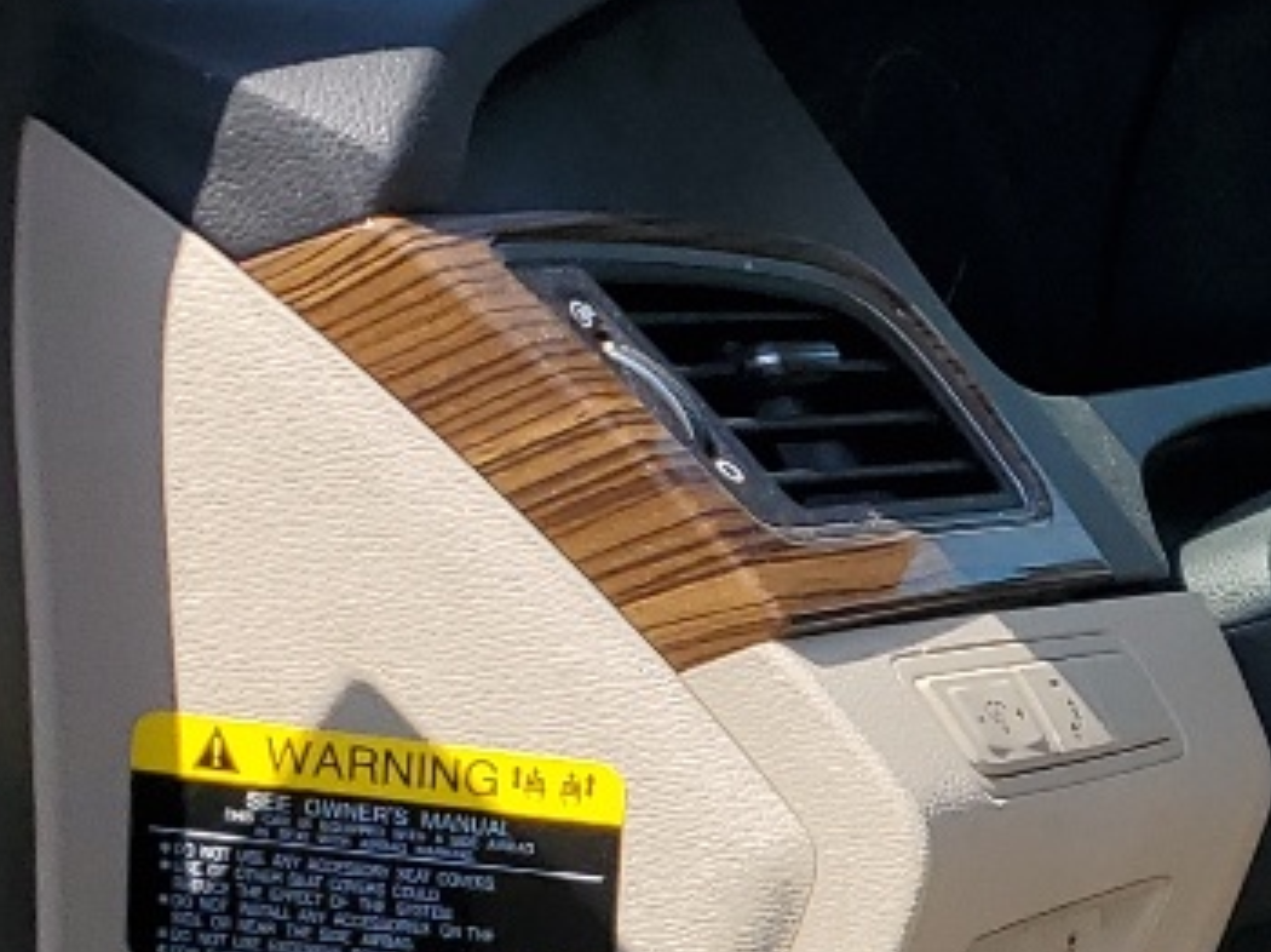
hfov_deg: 14.2
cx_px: 2433
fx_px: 4366
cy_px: 1261
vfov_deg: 12.1
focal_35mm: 119
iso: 50
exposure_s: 1/1667
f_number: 1.5
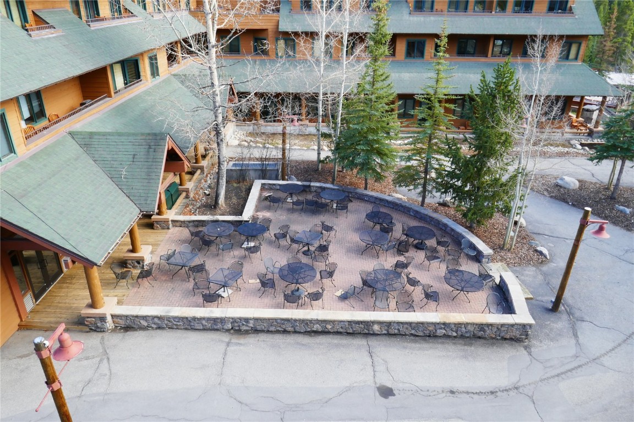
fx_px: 440
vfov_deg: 51.3
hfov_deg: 71.5
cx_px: 317
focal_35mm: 25
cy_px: 211
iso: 320
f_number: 8
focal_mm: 9.1
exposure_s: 1/60
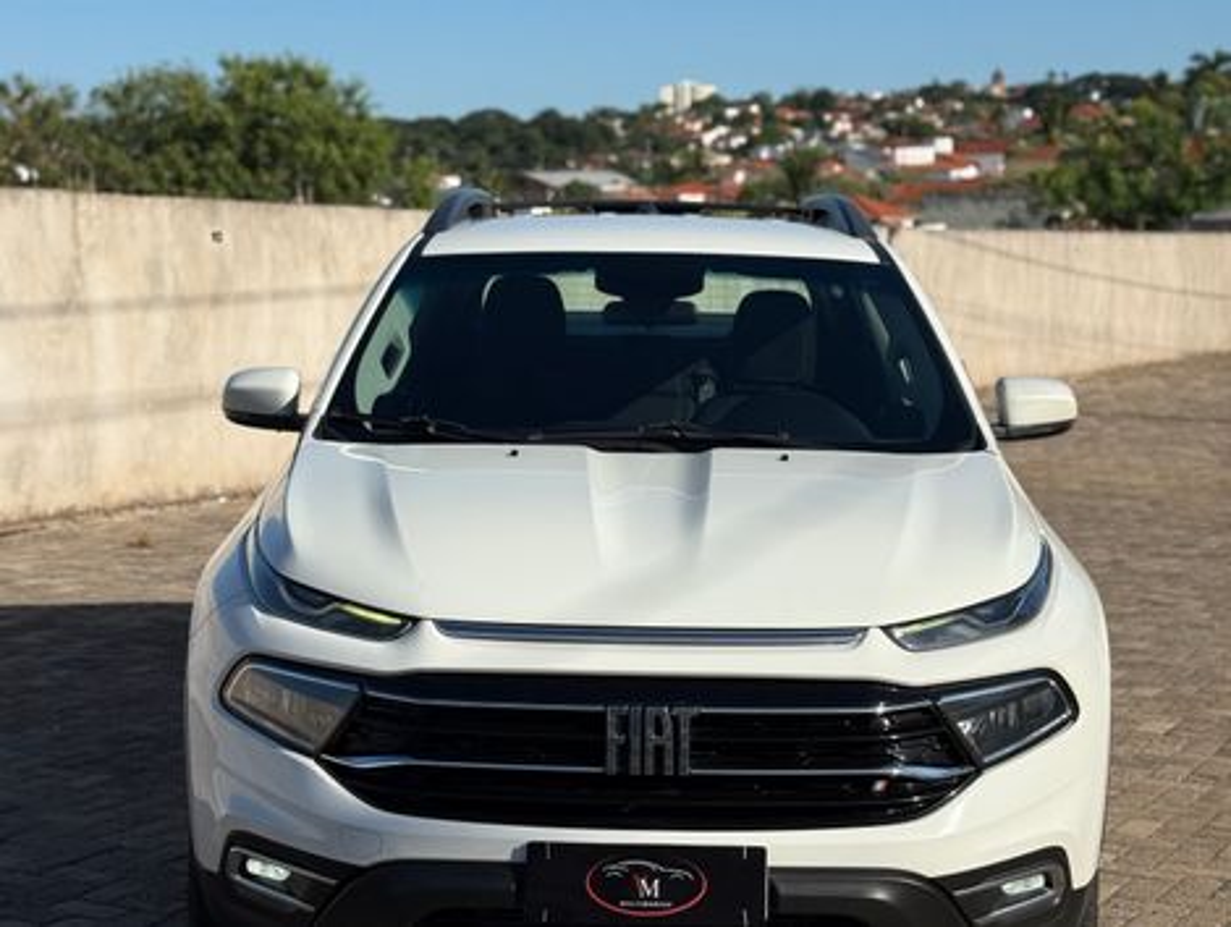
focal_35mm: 48
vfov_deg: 30.3
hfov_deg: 39.6
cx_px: 616
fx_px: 1710
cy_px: 464
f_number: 1.78
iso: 64
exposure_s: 1/7874
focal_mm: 6.76
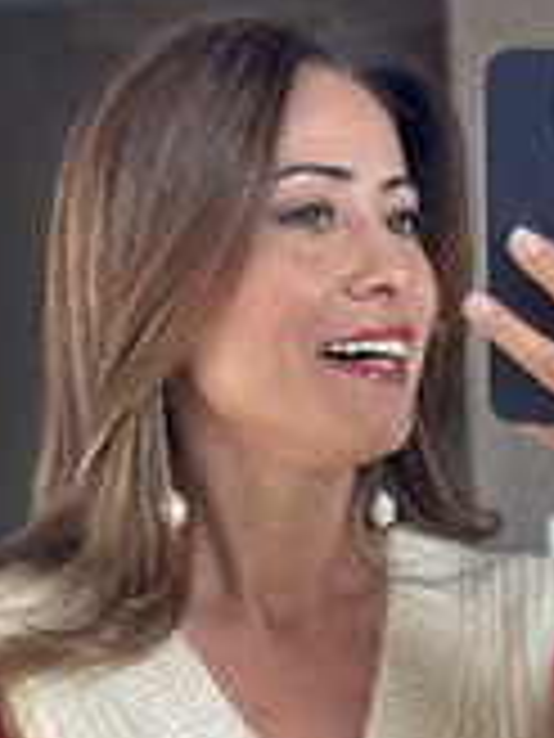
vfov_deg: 13.0
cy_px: 868
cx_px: 270
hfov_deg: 10.0
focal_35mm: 148
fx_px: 3158
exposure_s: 1/121
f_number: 1.78
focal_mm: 6.86
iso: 125
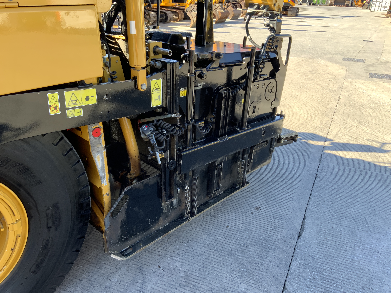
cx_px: 196
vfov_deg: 48.2
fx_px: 328
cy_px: 146
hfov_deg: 61.7
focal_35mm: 29
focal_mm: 3
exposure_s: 1/124
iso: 16
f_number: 1.8
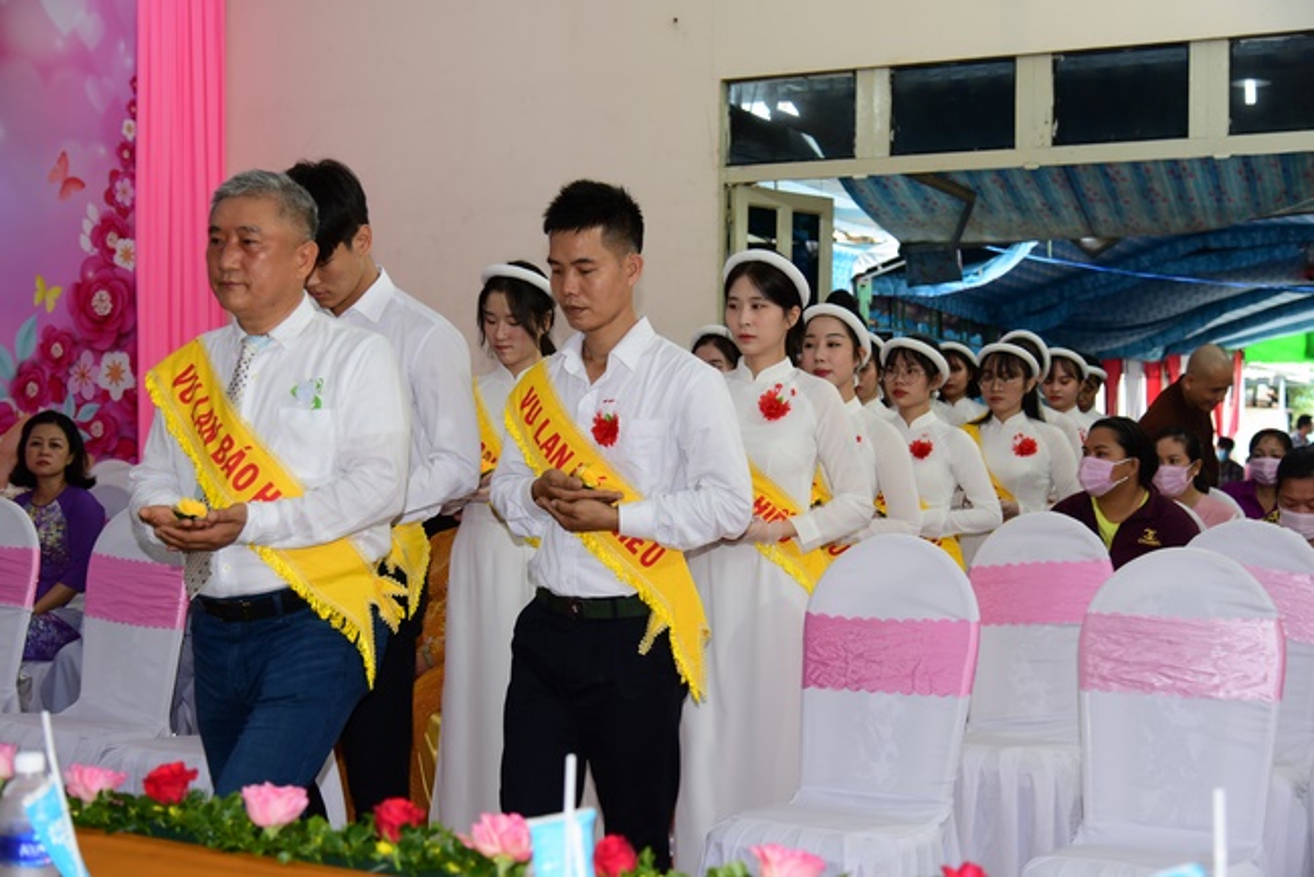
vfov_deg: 28.1
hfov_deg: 41.1
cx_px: 657
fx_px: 1753
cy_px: 438
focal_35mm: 48
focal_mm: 48
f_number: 4
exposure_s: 1/60
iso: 320
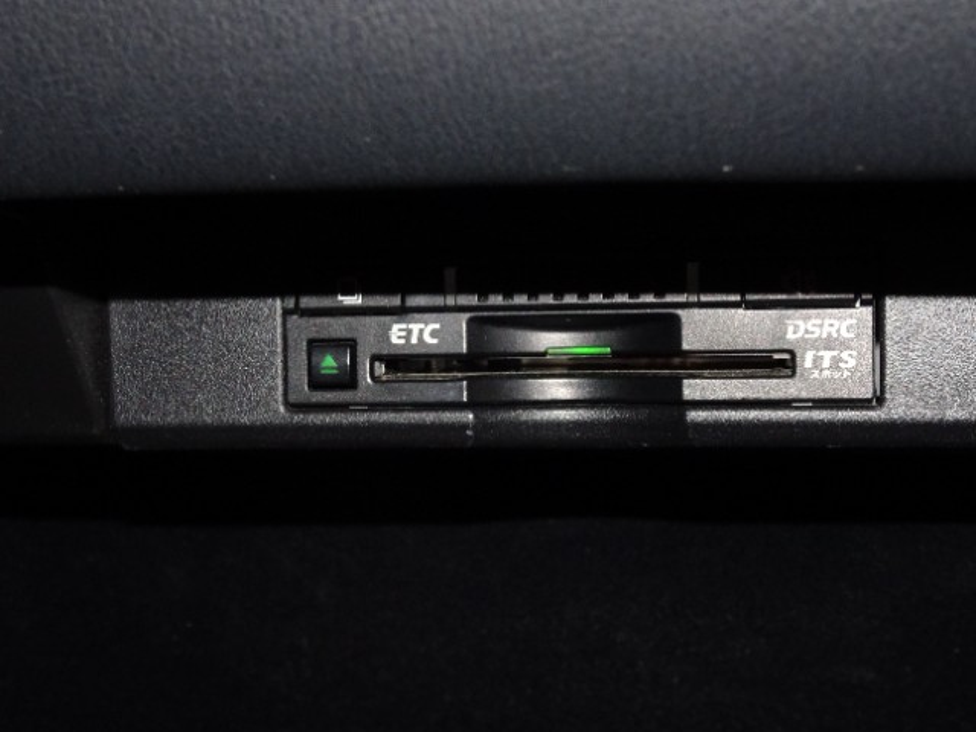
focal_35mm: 66
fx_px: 1861
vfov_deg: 22.3
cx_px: 488
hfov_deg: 29.4
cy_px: 366
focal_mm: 11.32
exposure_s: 1/15
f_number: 4.5
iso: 400
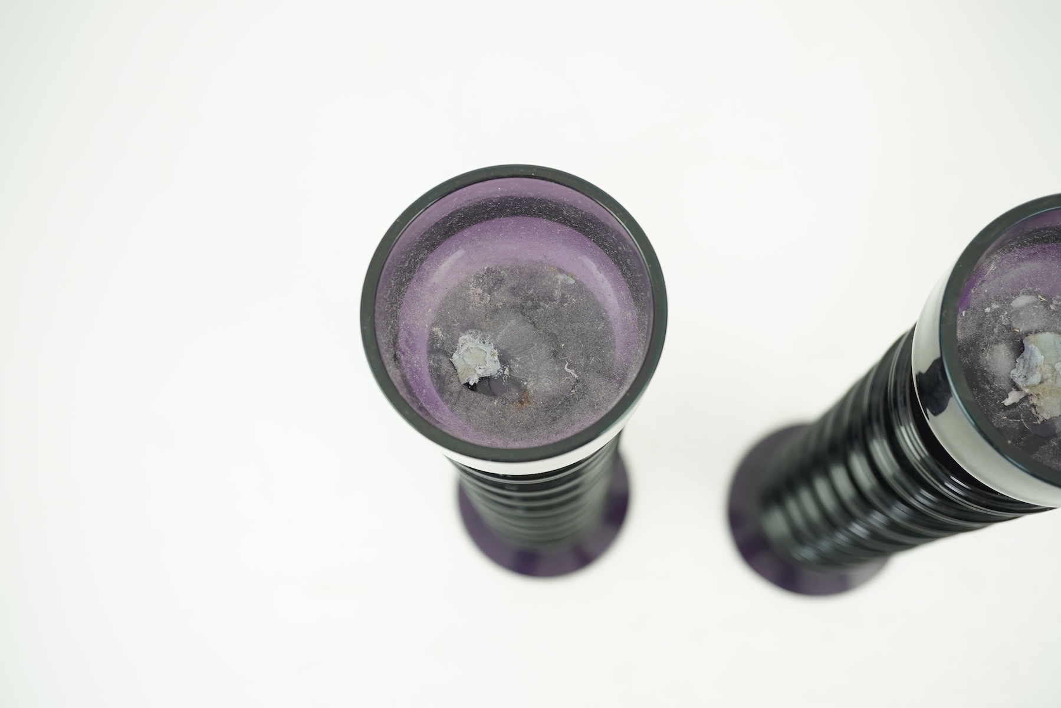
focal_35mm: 45
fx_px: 1326
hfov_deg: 43.6
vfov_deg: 29.9
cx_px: 530
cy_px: 354
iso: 500
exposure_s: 1/40
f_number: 7.1
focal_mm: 30
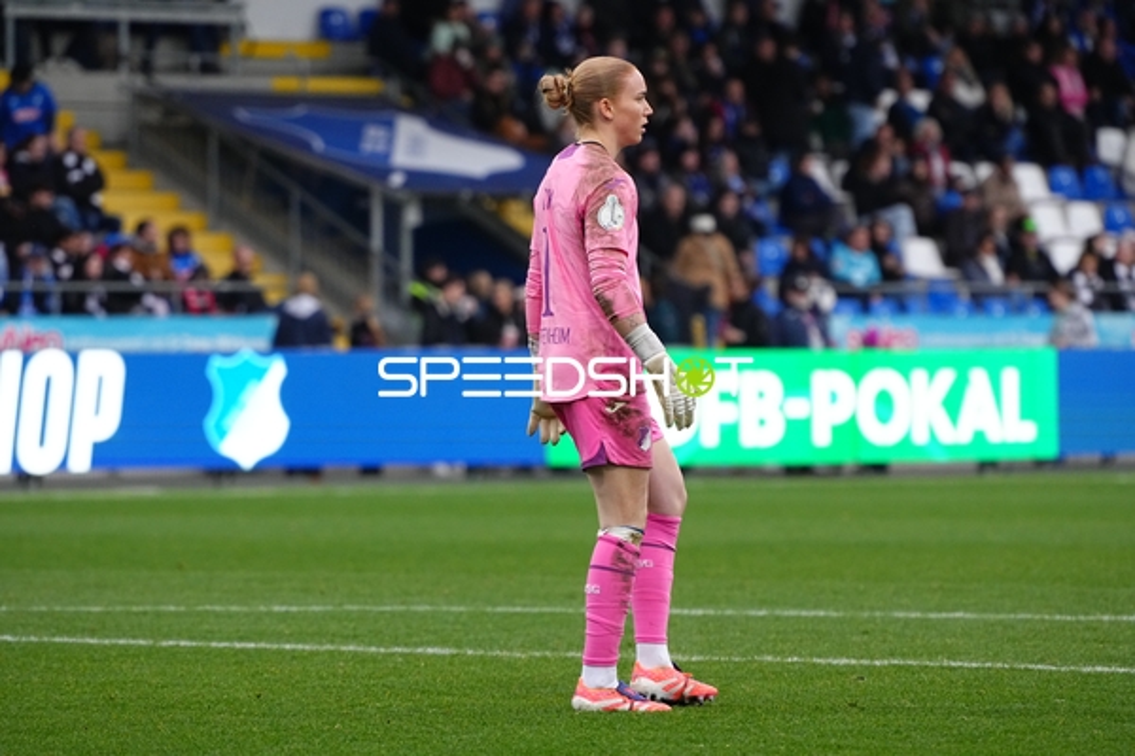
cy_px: 378
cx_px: 568
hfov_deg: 7.2
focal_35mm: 288
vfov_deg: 4.8
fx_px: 9079
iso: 4000
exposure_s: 1/1600
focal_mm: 288
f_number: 5.6
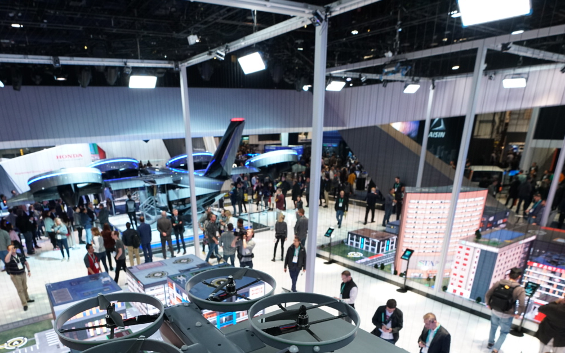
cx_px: 236
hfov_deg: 76.6
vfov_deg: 49.8
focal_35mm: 23
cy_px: 283
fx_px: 354
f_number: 4.5
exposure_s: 1/200
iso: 1600
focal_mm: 14
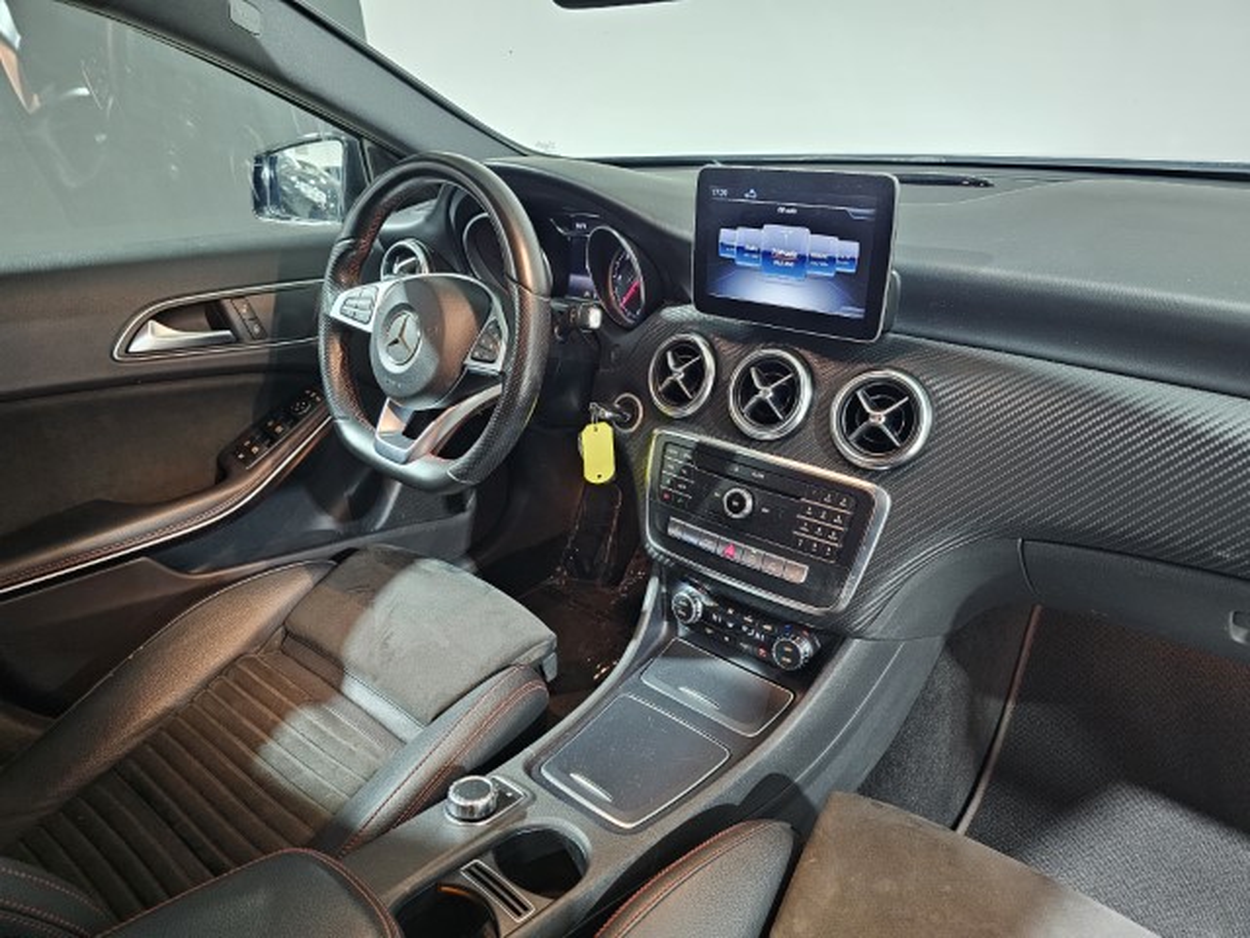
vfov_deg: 58.9
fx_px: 831
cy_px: 469
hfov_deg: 73.9
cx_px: 625
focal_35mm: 23
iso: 640
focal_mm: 6.3
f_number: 1.7
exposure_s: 1/25
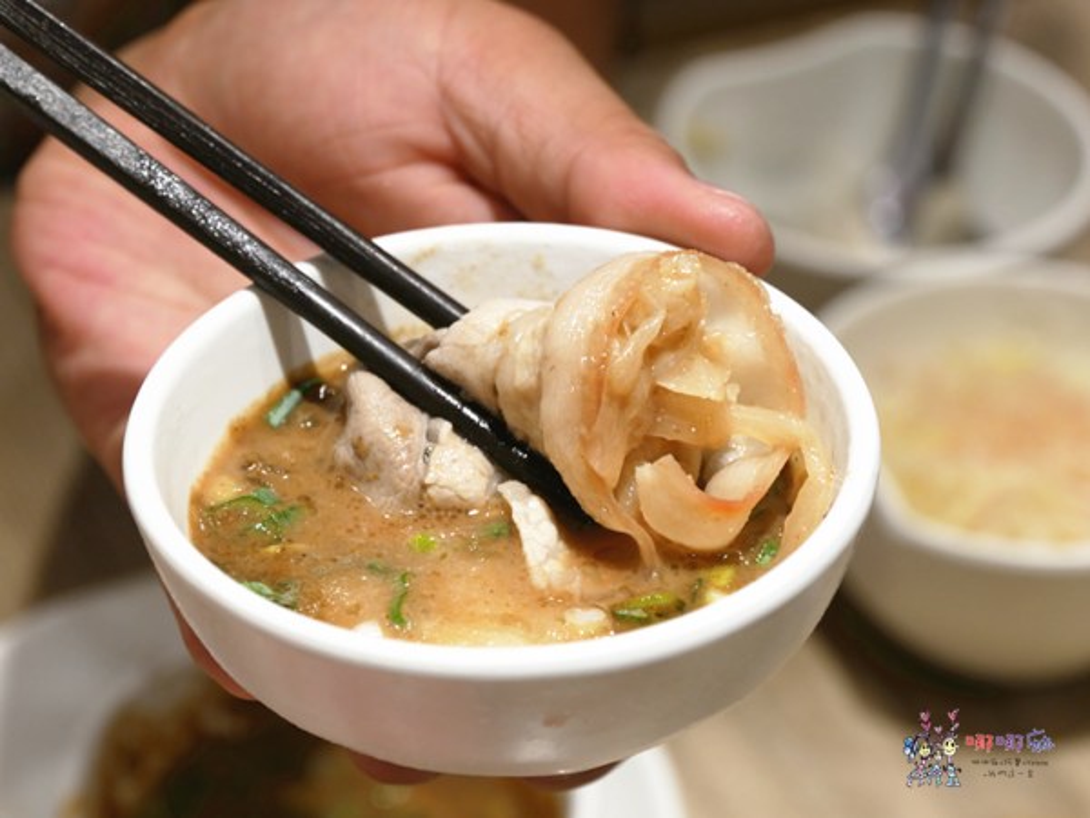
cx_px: 545
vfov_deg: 11.4
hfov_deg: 15.2
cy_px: 409
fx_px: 4093
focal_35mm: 130
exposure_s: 1/50
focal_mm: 65
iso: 320
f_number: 5.3
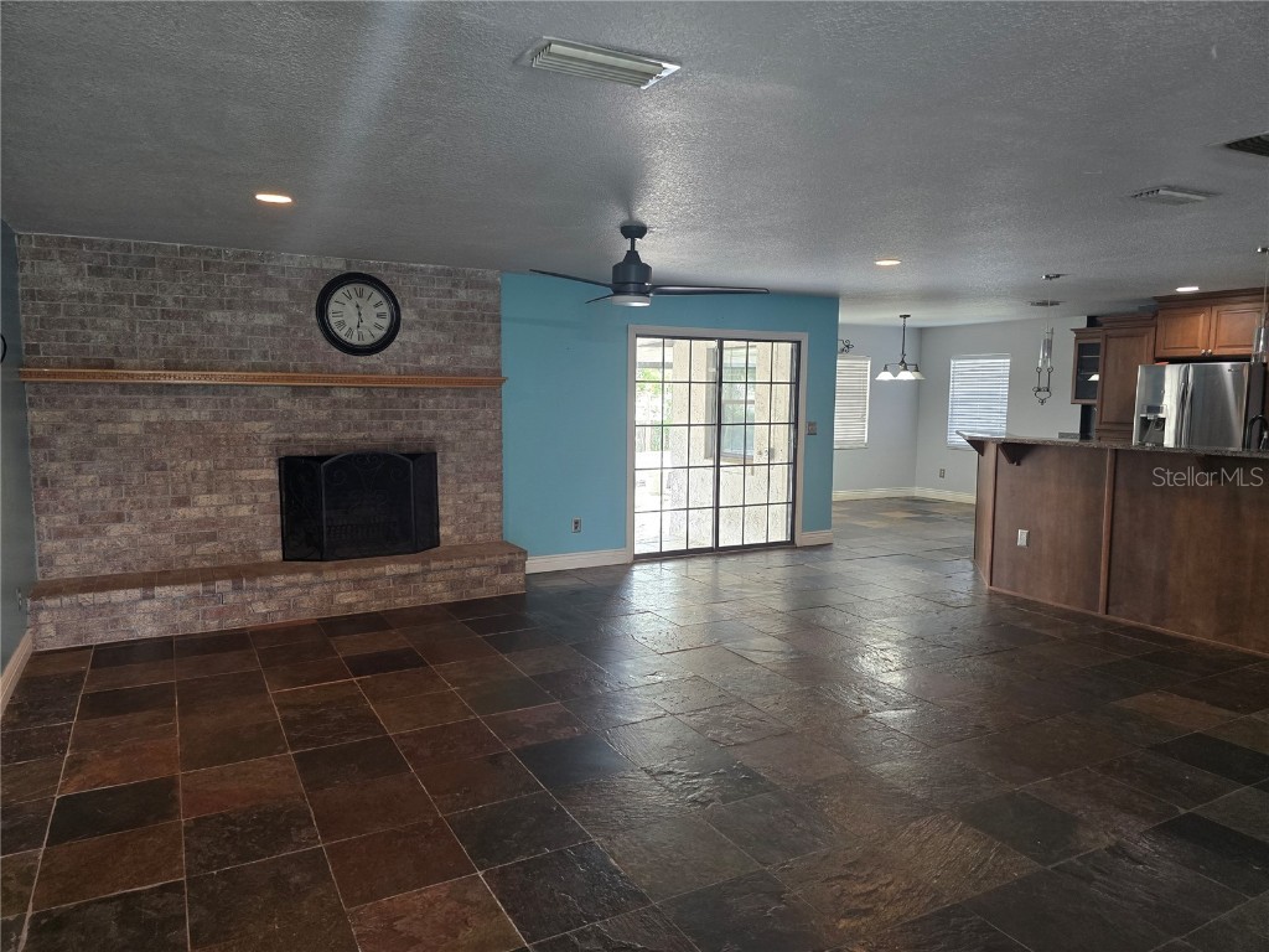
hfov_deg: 73.9
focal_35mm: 23
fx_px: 843
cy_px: 476
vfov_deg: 58.9
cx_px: 634
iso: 320
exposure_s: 1/120
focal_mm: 6.3
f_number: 1.7
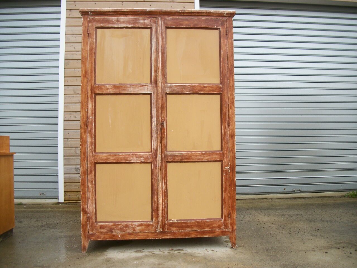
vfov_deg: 44.2
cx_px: 178
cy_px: 134
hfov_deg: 56.8
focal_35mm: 32
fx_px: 330
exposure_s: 1/250
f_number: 2.9
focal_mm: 5.7
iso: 80
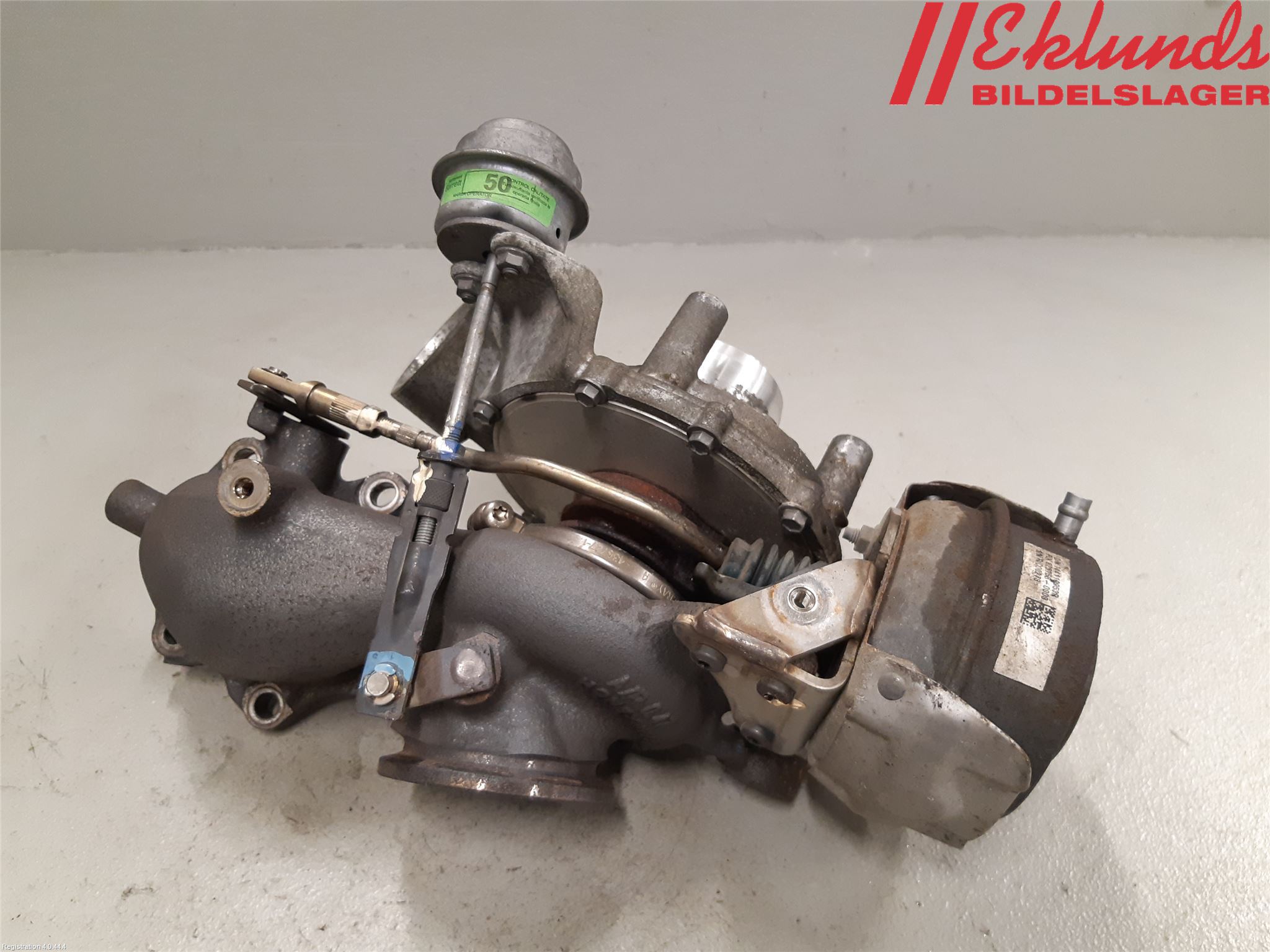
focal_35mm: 26
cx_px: 635
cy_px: 476
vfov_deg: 53.1
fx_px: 954
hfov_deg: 67.3
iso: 200
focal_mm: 3.93
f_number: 1.7
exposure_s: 1/50
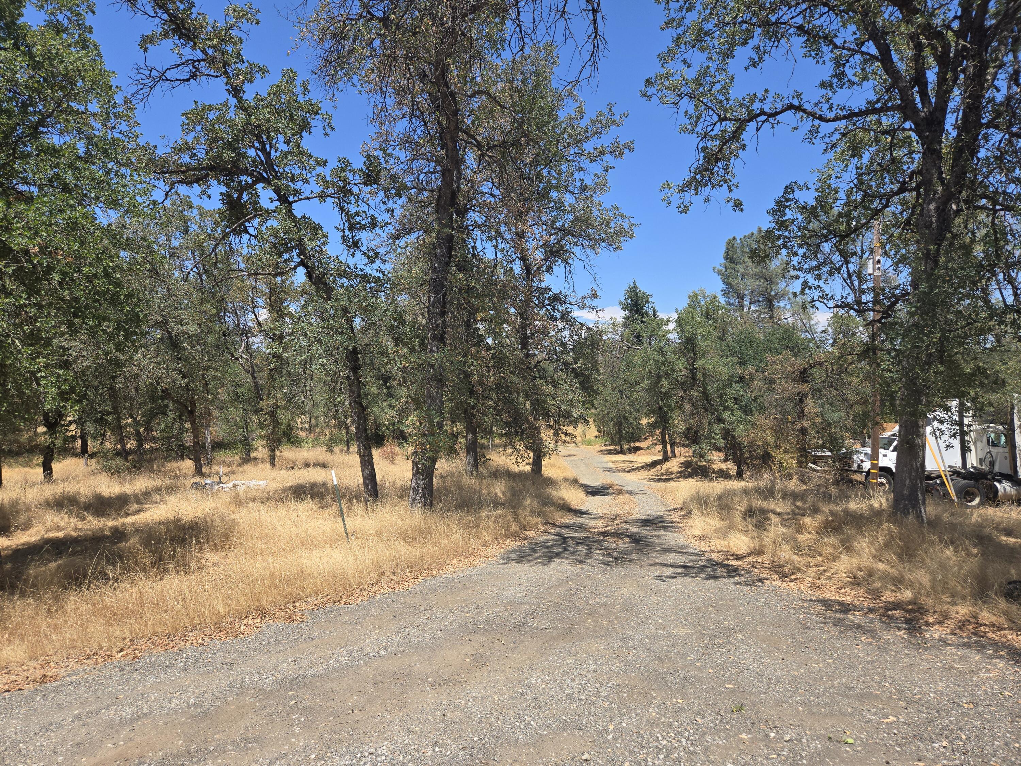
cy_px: 383
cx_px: 510
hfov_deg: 73.9
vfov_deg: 58.9
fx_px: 678
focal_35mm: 23
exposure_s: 1/1472
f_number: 1.8
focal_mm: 5.4
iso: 25
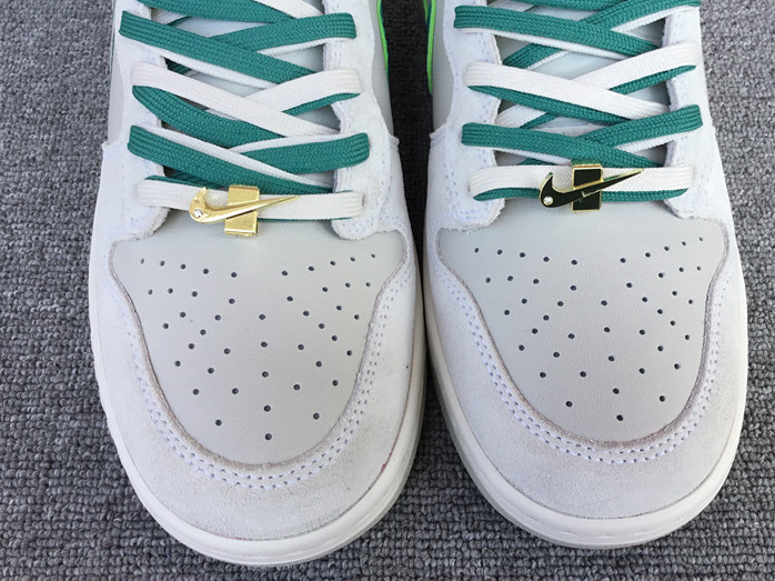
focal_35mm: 40
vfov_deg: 35.9
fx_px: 895
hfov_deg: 46.7
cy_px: 254
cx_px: 430
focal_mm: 3.3
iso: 25
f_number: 2.4
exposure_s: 1/382
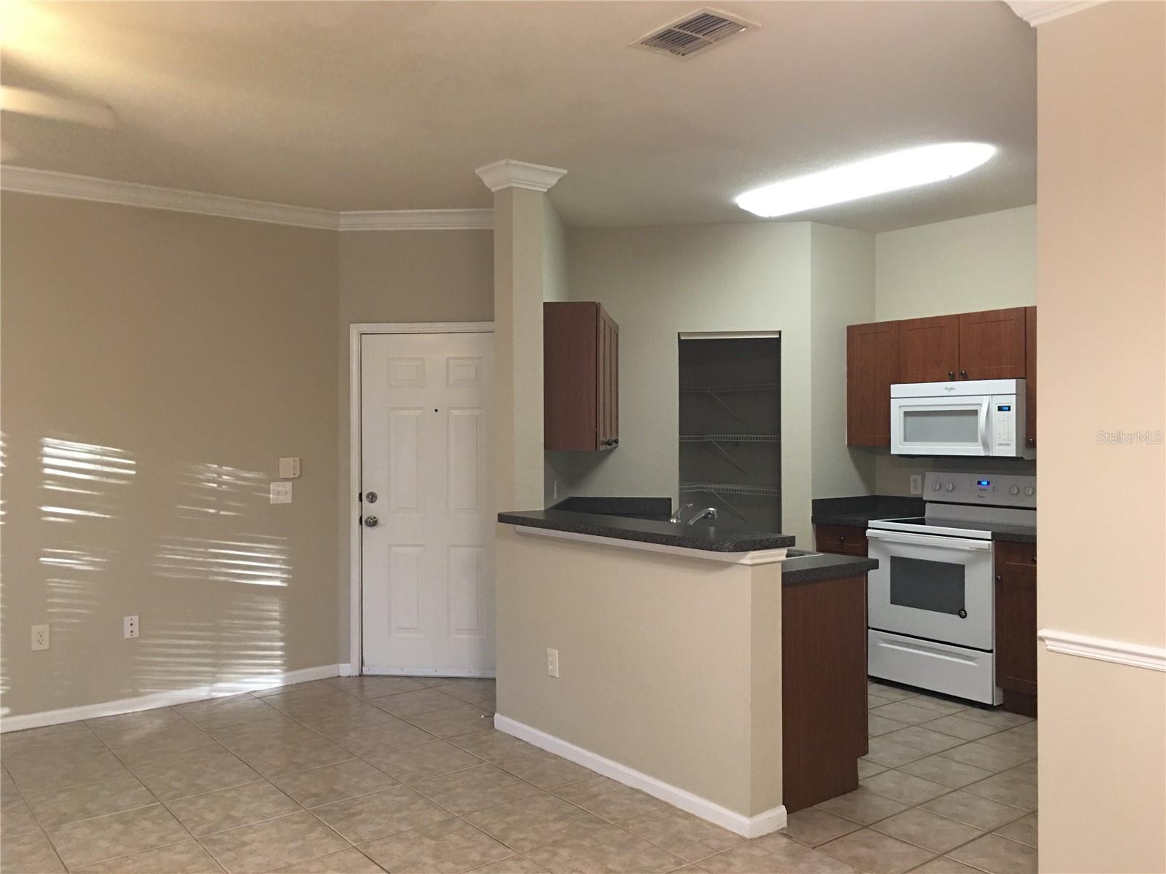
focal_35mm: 29
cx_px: 583
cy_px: 437
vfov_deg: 48.2
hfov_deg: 61.7
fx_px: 977
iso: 80
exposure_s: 1/15
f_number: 2.2
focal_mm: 4.15
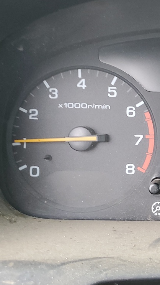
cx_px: 241
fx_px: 460
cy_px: 135
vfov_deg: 34.3
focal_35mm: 61
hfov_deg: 17.7
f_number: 1.5
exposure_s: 1/100
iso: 63
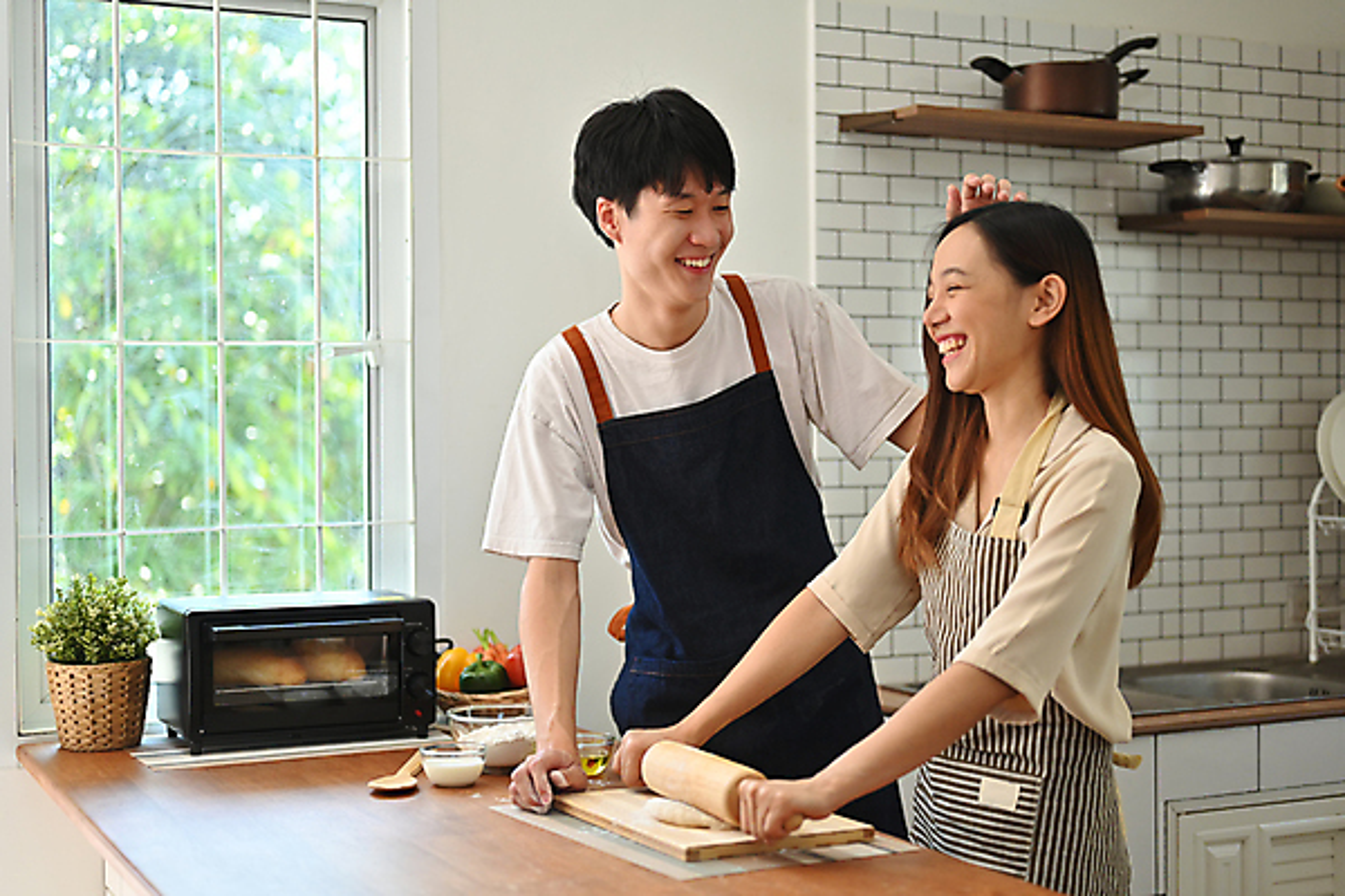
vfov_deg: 27.0
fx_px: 1868
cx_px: 672
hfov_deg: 39.6
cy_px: 448
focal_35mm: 50
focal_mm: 50
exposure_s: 1/1250
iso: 400
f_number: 1.8
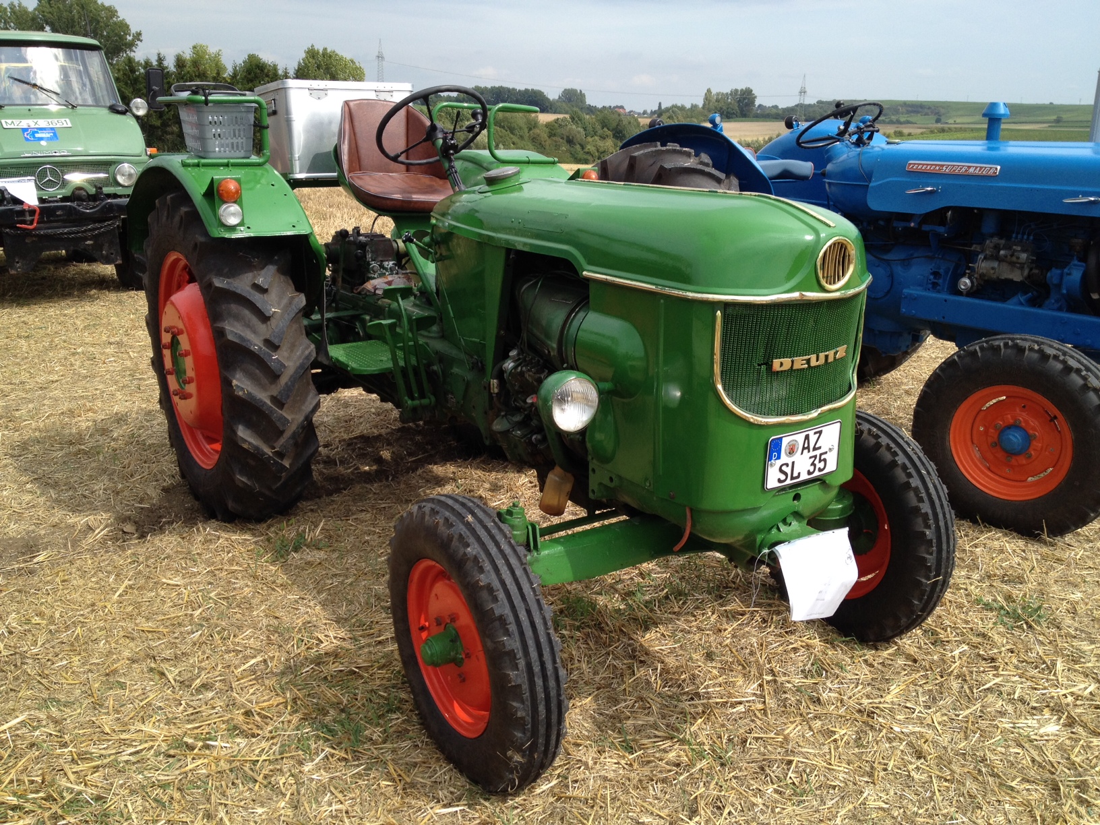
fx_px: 1112
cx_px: 550
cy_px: 412
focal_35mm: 35
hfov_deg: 52.6
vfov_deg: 40.7
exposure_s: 1/1227
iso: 50
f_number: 2.4
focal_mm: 4.28
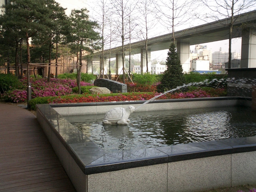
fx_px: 274
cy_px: 96
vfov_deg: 38.7
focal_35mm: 37
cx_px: 128
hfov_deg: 50.1
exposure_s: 1/125
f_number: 3.5
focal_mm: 5.6
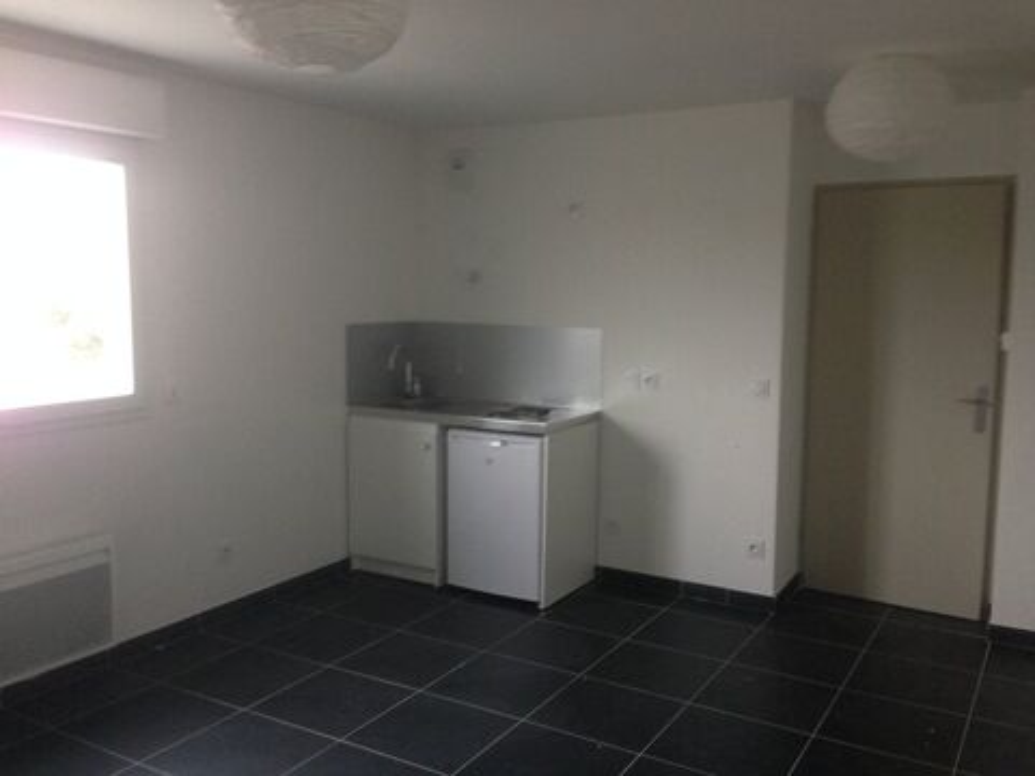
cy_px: 388
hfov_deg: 55.4
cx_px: 518
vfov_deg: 42.9
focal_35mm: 33
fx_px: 987
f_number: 2.4
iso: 200
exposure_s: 1/20
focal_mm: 4.12
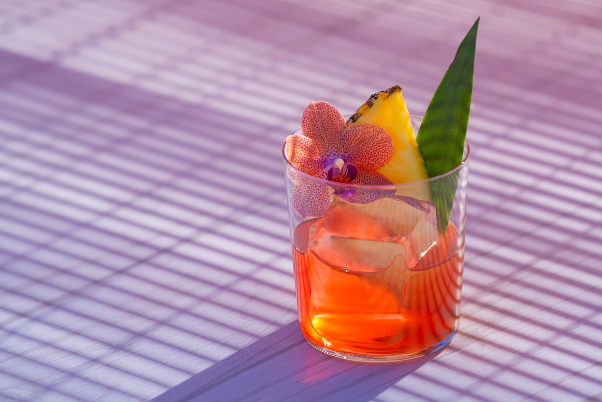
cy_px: 201
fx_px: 3344
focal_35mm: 200
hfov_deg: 10.3
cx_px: 301
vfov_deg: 6.9
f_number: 5.6
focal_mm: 200
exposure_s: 1/320
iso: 100
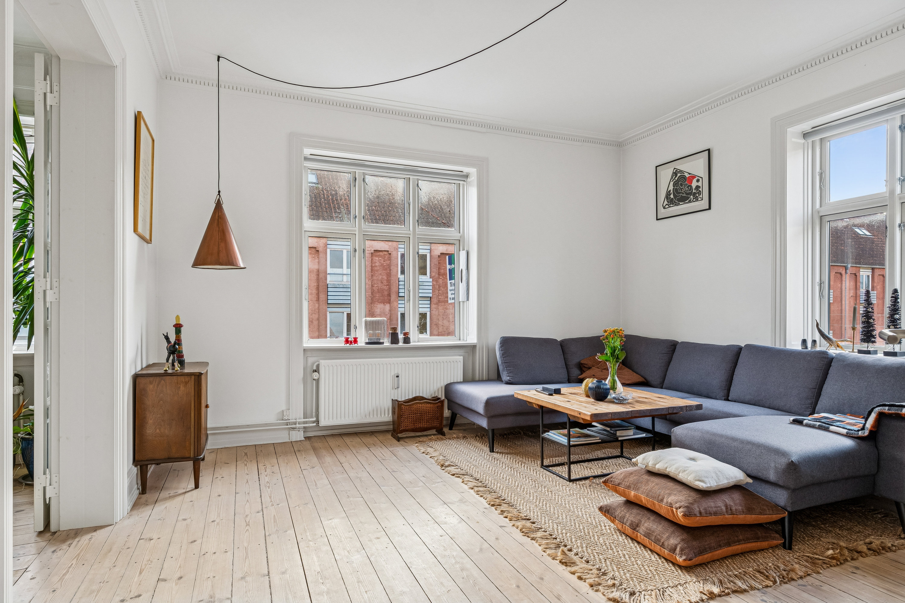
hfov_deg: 83.3
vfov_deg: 61.3
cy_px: 302
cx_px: 452
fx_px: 509
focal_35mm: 20
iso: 250
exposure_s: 1/15
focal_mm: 13.5
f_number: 7.1
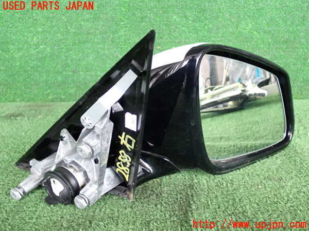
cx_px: 154
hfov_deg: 45.8
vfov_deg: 35.1
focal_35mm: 41
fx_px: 366
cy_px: 116
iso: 250
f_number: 2.8
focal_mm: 7.31
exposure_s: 1/40
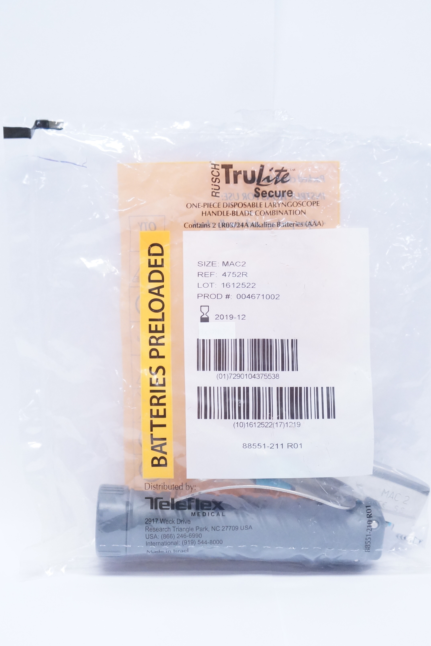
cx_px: 199
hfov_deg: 25.6
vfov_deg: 37.7
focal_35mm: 53
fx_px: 947
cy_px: 325
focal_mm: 23
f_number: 4
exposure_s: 1/200
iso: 1600
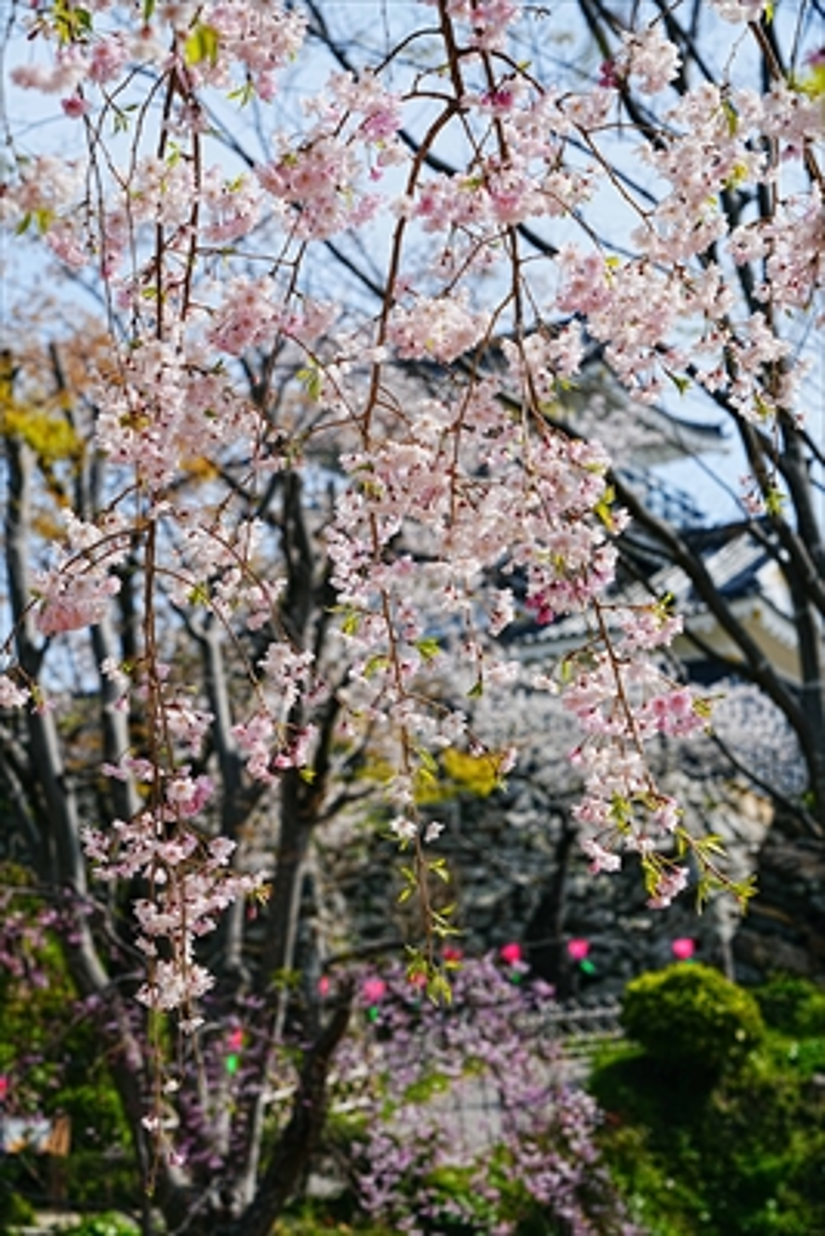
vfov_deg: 25.1
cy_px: 618
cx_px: 412
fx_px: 2782
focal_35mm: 81
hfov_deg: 16.9
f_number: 8
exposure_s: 1/400
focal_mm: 81
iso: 100
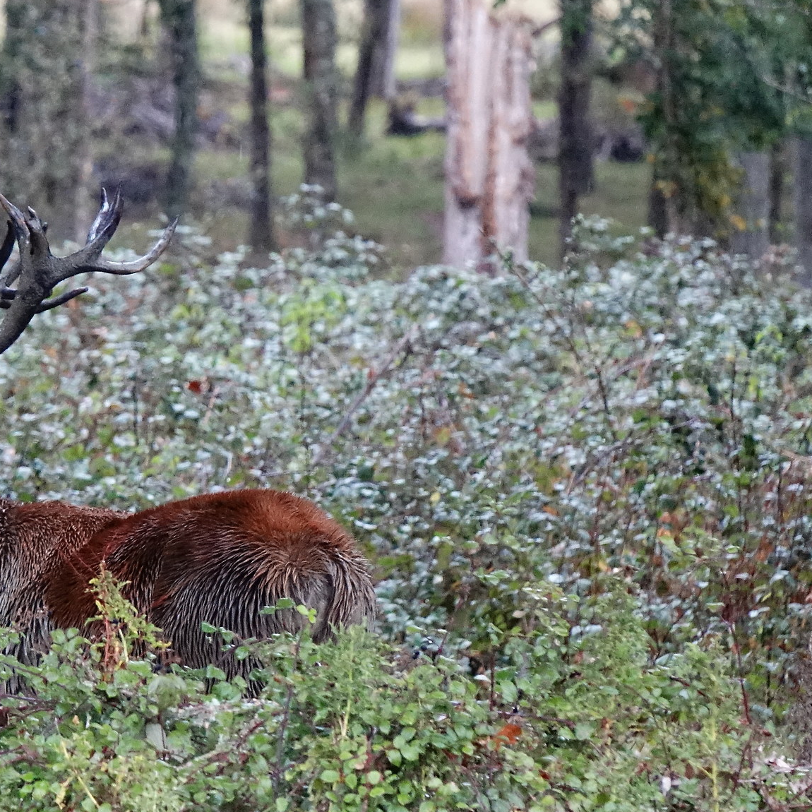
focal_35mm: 640
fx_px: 16985
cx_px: -11
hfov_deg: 2.7
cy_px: 544
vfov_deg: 2.7
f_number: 4
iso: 3200
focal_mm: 132.24
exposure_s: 1/250
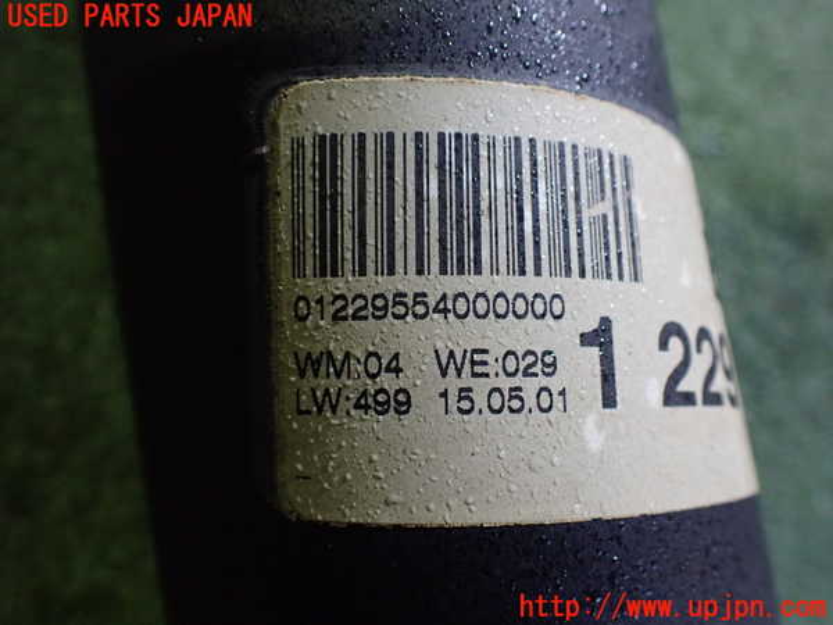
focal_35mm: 30
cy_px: 312
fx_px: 722
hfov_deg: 60.0
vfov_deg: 46.8
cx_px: 416
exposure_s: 1/50
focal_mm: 5.4
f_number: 2.3
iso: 800
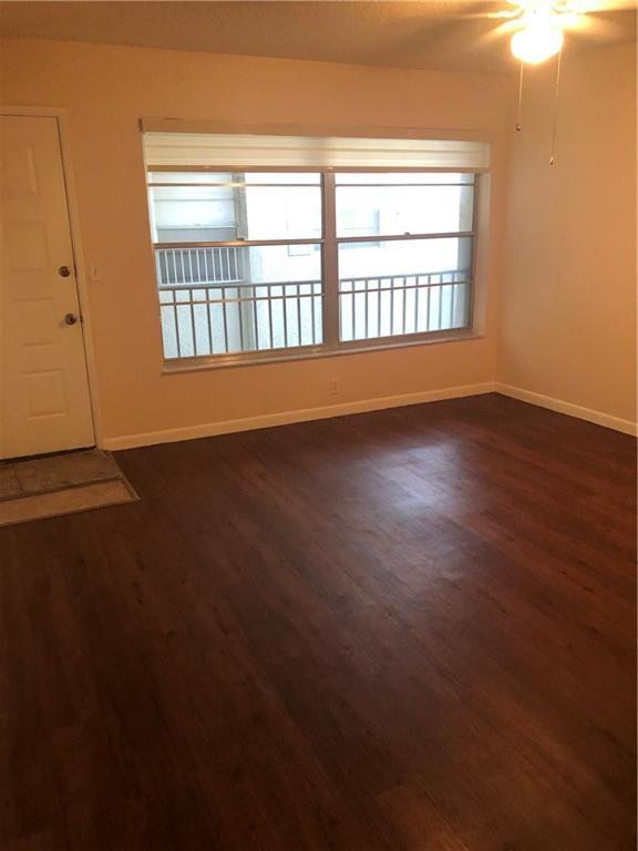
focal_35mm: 28
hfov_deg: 49.7
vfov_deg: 63.4
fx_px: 688
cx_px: 319
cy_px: 426
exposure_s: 1/15
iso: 100
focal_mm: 4
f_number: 1.8
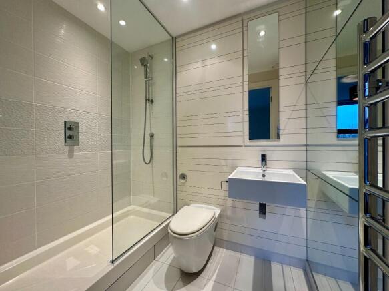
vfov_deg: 85.7
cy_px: 146
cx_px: 194
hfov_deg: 102.1
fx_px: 157
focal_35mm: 14
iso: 200
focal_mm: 2.22
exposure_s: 1/100
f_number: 2.2
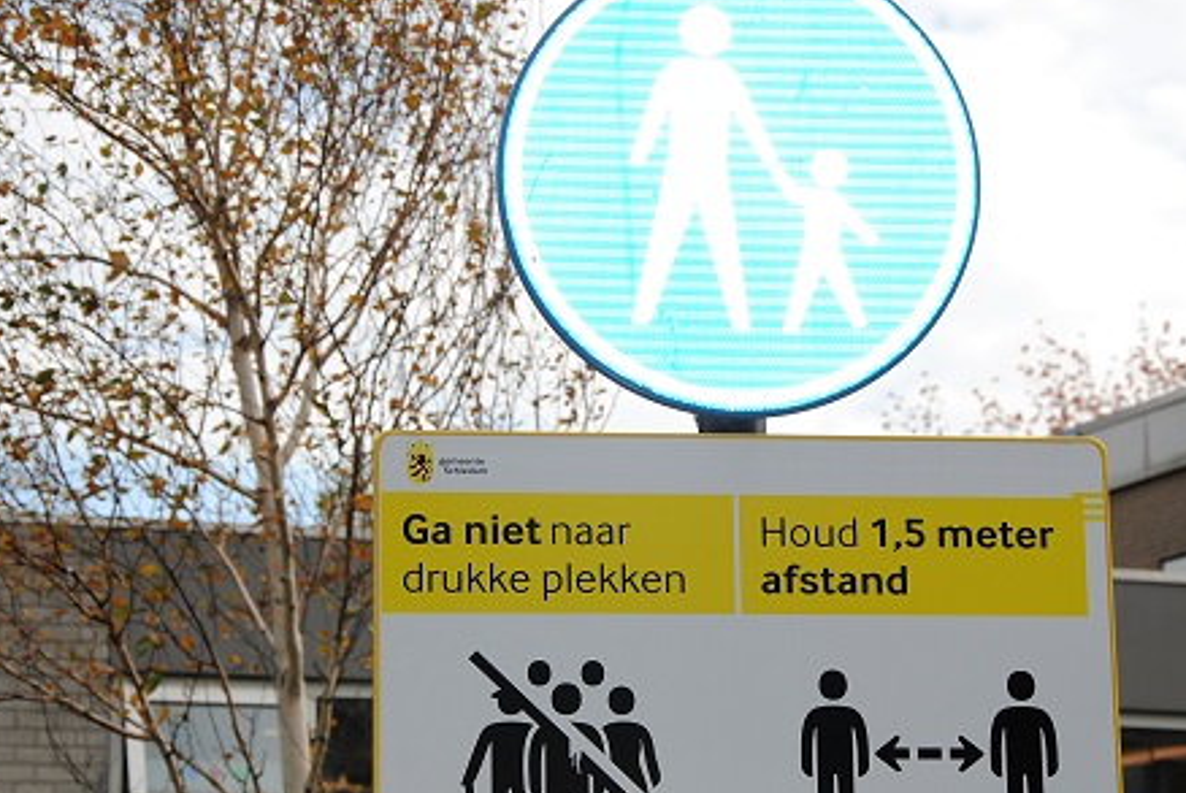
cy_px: 441
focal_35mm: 120
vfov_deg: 11.4
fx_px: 3957
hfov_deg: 17.0
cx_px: 647
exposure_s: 1/200
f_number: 7.1
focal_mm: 50
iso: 100
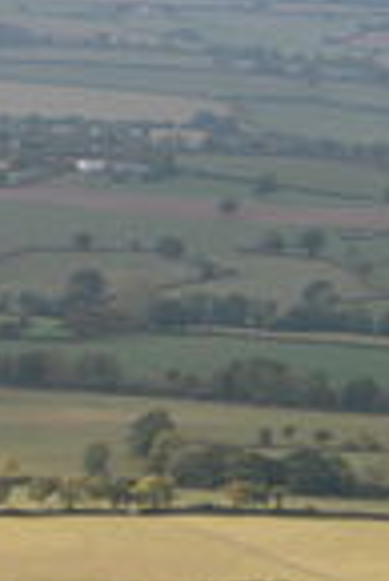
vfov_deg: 7.2
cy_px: 309
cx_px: -12
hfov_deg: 4.8
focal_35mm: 287
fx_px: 4640
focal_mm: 25.4
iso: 100
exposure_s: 1/222
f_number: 4.6
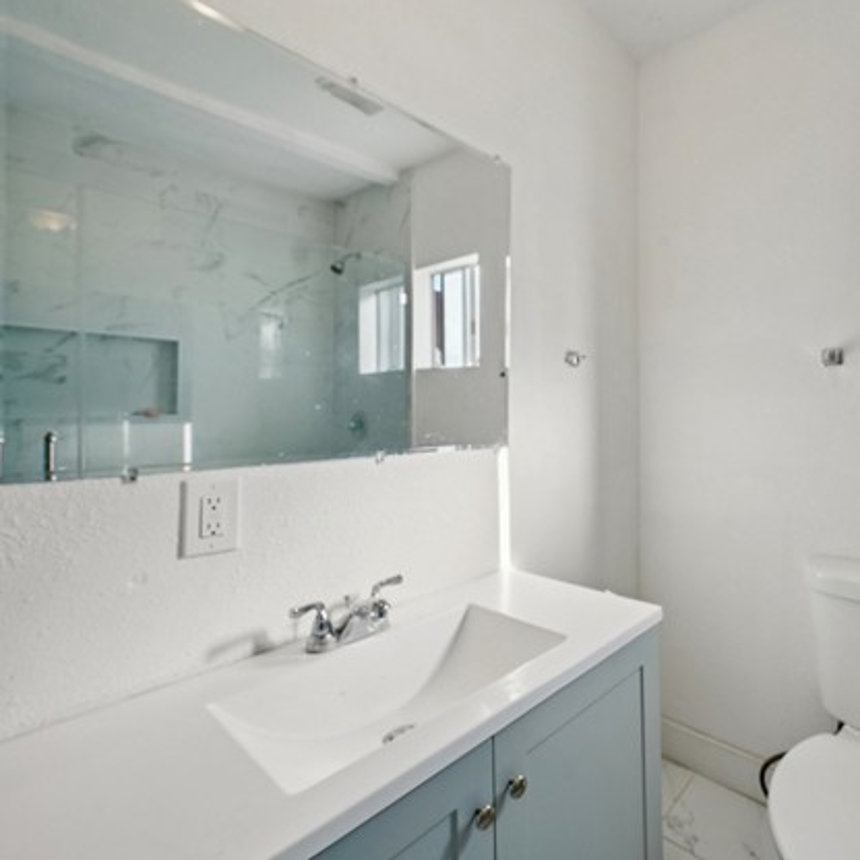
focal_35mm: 17
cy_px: 422
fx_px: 478
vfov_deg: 84.0
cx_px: 595
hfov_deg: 80.2
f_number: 9
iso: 160
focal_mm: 13
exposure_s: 1/30
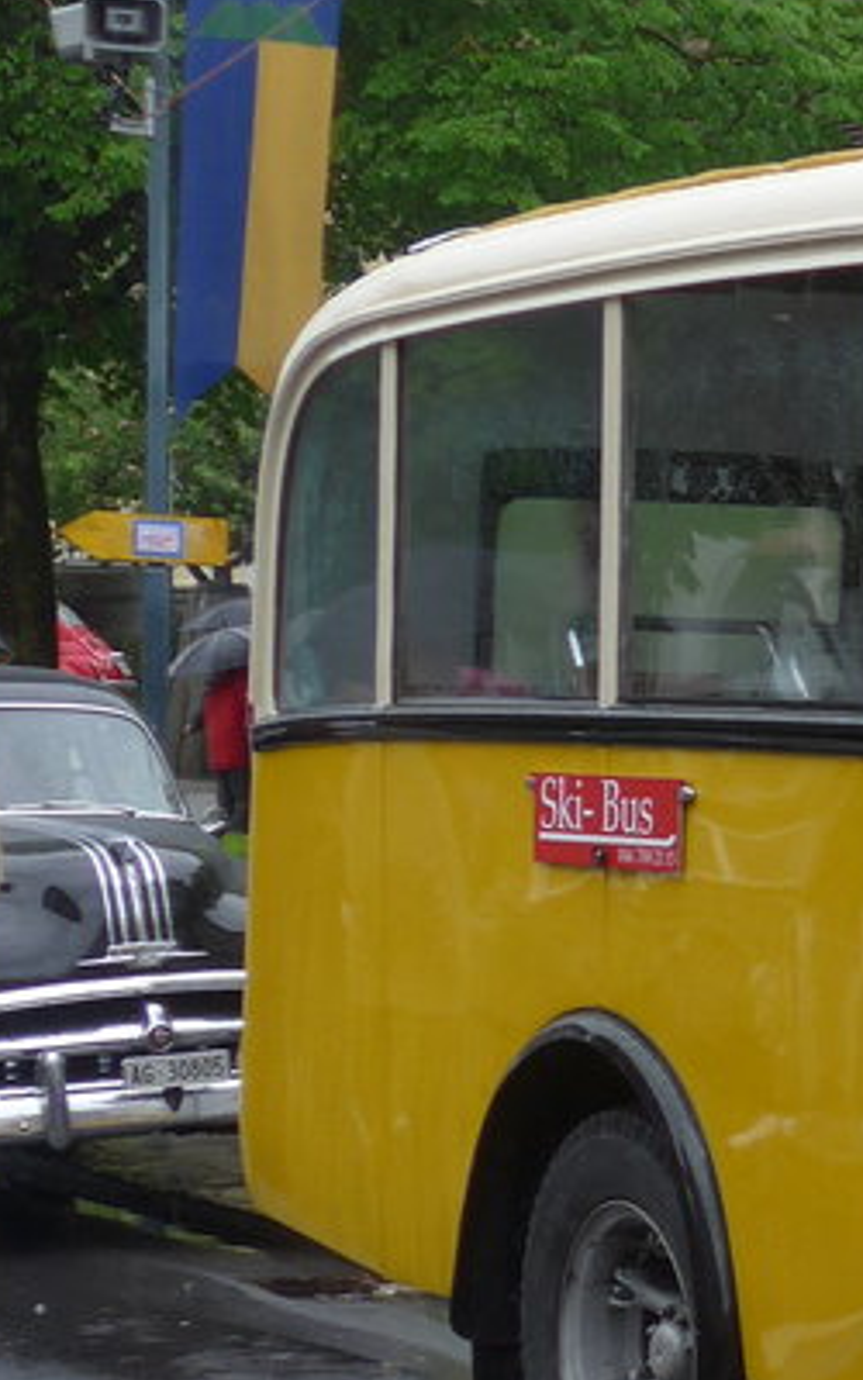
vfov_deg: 16.8
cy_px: 897
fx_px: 4666
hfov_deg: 9.7
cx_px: 1861
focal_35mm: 124
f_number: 2.8
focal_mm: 8
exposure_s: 1/250
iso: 80
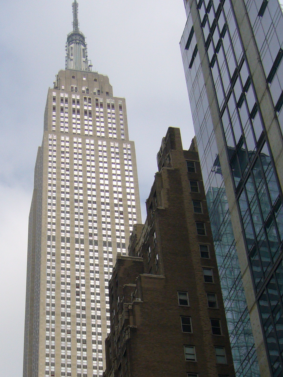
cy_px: 290
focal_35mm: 68
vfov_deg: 28.1
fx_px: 741
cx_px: 77
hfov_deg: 21.5
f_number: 5.6
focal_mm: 5.8
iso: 80
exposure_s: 1/640
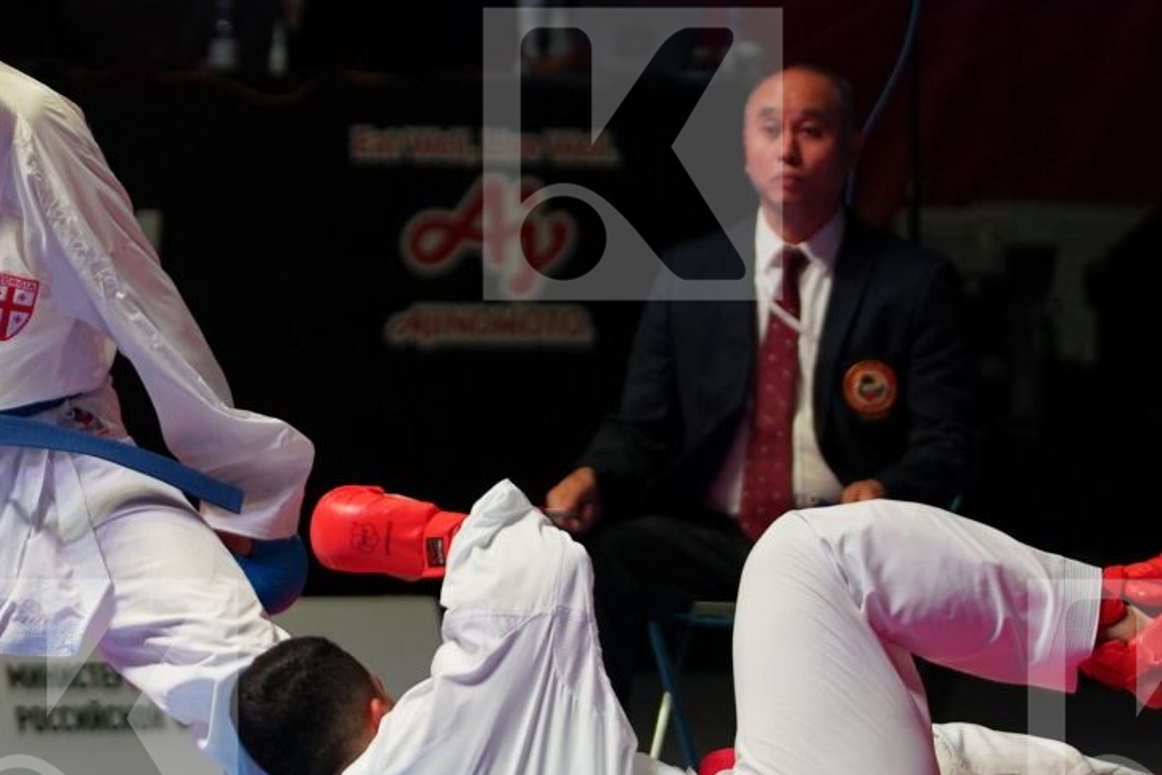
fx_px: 10199
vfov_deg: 4.3
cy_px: 154
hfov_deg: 6.5
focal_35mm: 316
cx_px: 88
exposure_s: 1/1000
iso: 1600
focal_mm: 127
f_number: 2.8
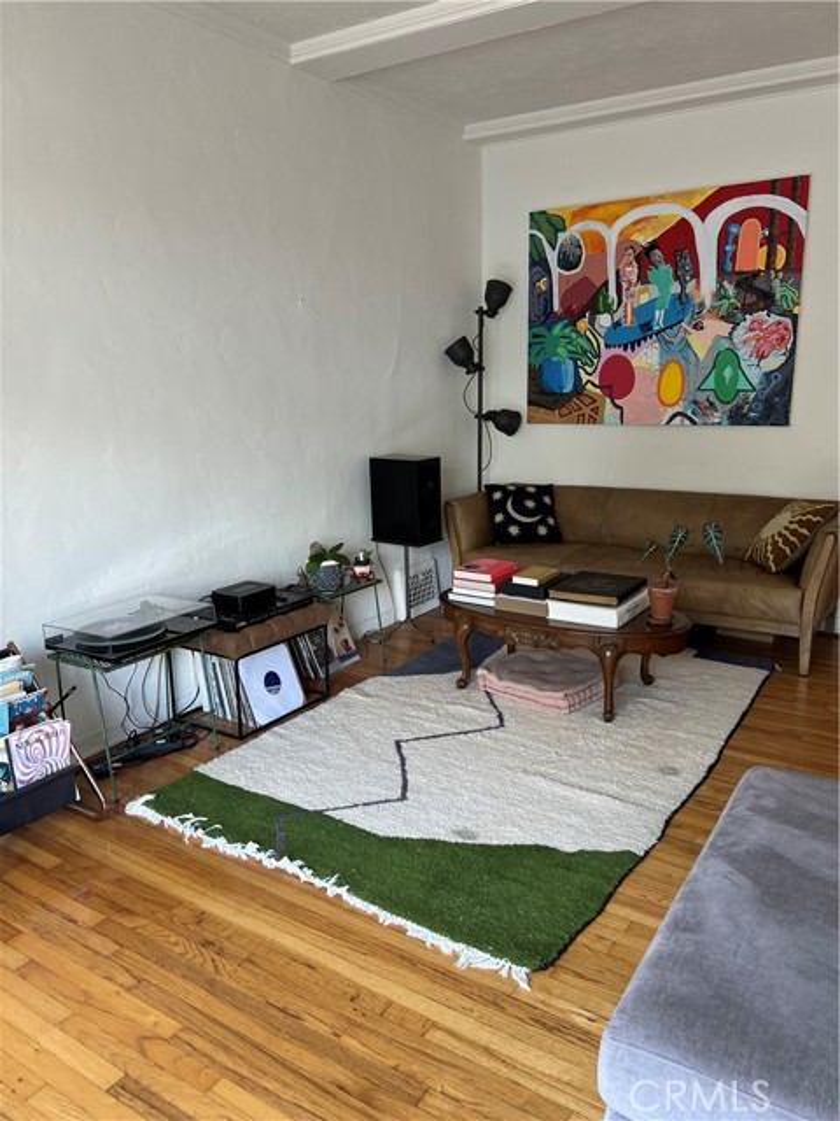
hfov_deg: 53.1
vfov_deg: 67.3
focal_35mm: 26
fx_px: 841
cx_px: 420
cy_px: 560
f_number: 1.5
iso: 80
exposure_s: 1/60
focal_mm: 5.7
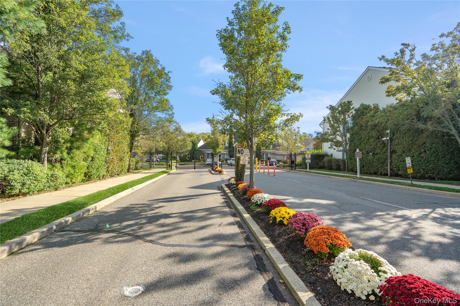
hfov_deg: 93.3
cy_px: 153
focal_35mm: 17
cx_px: 230
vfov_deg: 70.4
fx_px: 217
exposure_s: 1/125
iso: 80
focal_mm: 17
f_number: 6.3
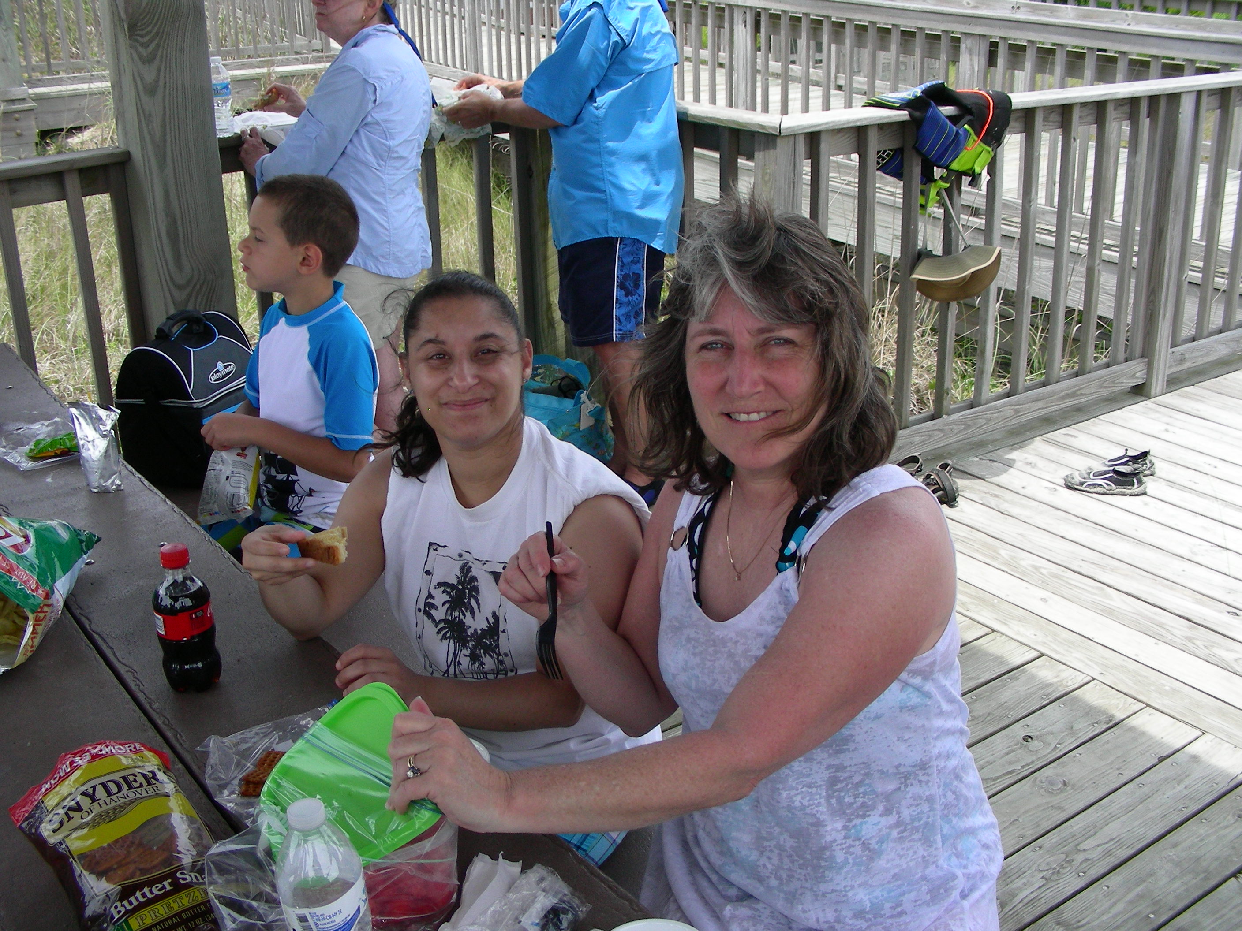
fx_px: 1363
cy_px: 466
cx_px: 621
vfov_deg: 37.7
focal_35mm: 38
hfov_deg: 49.0
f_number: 4
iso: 50
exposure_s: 1/340
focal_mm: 6.3
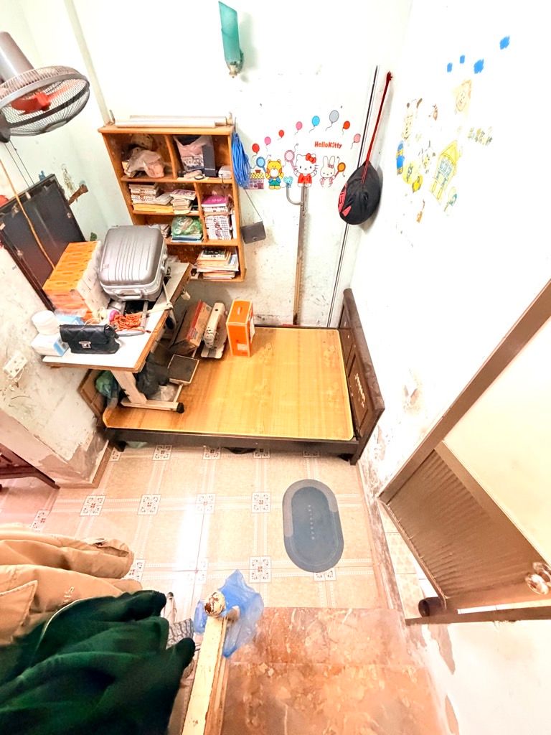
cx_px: 276
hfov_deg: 85.7
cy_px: 368
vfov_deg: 102.1
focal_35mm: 14
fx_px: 297
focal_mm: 2.22
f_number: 2.2
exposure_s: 1/50
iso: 640
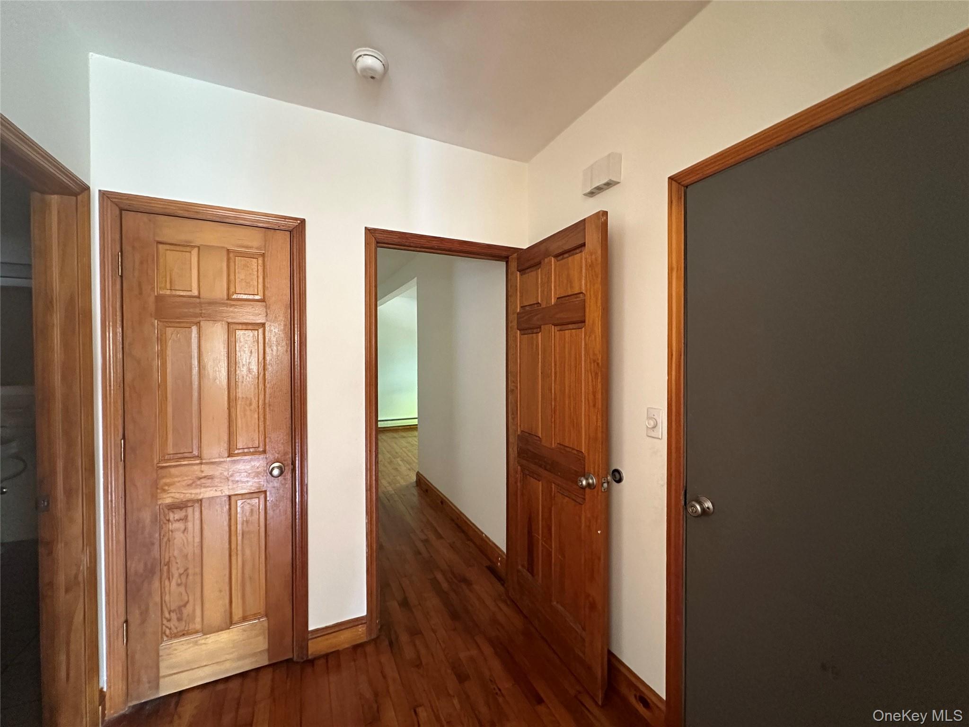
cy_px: 364
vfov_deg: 85.7
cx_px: 484
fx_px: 392
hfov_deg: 102.1
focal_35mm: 14
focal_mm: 2.22
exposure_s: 1/60
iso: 1000
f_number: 2.2
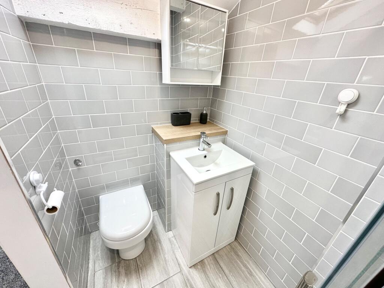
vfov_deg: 85.7
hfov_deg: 102.1
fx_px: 155
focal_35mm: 14
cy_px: 144
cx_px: 192
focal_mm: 2.22
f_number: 2.2
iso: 100
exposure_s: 1/100
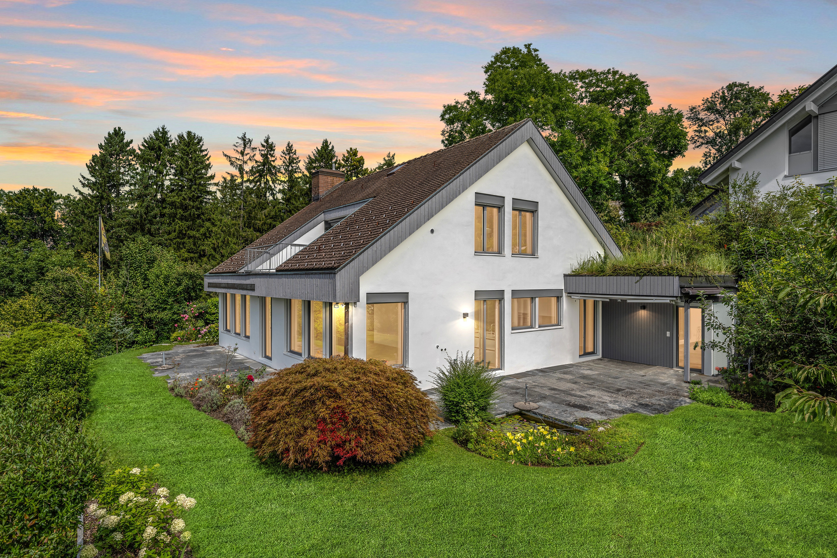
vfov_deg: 63.2
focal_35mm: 20
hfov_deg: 85.4
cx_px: 418
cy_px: 279
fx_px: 453
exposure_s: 1/640
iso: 100
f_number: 8
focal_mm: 19.5
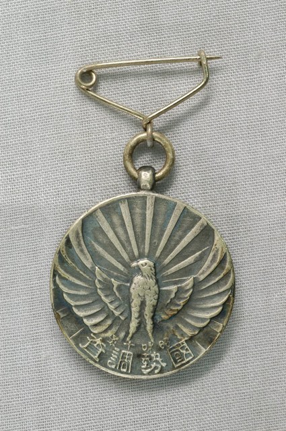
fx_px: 1075
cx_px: 143
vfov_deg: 22.6
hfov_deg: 15.1
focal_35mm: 90
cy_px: 216
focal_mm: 60
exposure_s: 1/10
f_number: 10
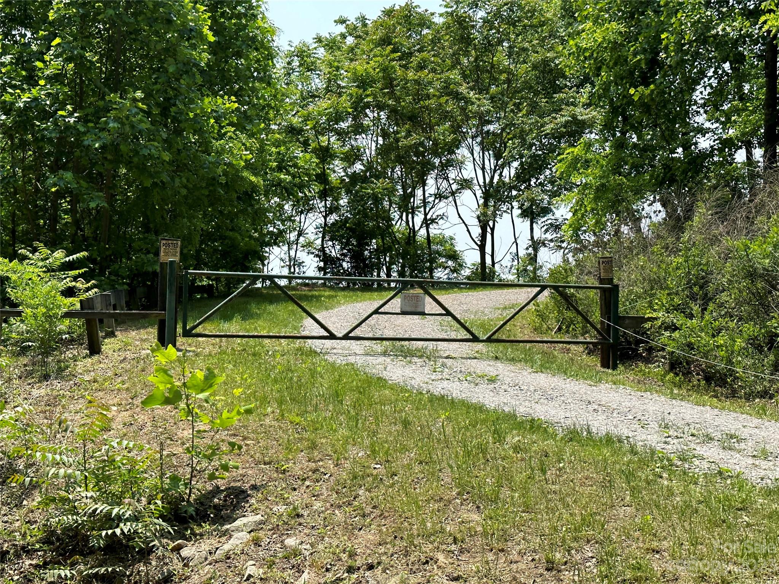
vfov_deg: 30.3
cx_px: 390
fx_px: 1080
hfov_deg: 39.7
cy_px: 292
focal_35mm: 48
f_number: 1.78
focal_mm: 6.86
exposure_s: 1/2410
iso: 64
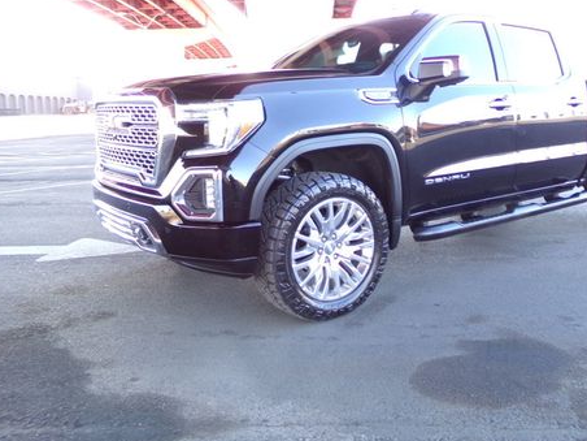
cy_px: 180
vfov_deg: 41.6
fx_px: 577
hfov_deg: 53.5
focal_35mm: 34
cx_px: 361
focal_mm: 4.3
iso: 182
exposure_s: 1/34
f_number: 3.7
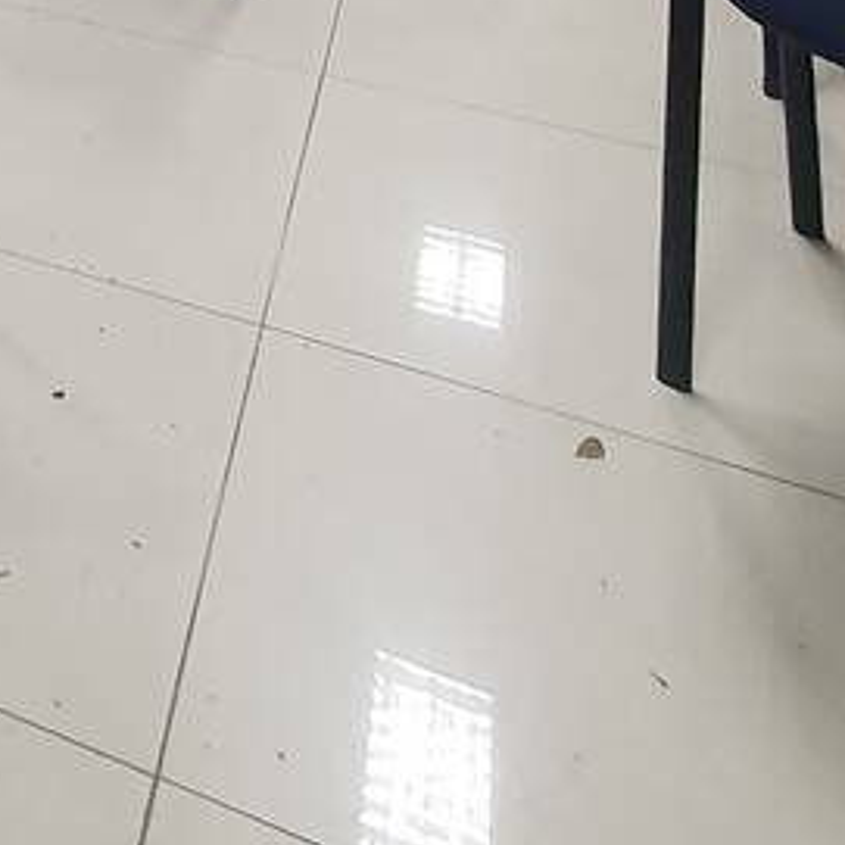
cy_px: -836
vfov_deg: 18.5
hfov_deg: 22.1
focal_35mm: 61
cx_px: -499
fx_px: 1685
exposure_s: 1/60
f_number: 2.2
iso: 320
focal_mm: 1.8
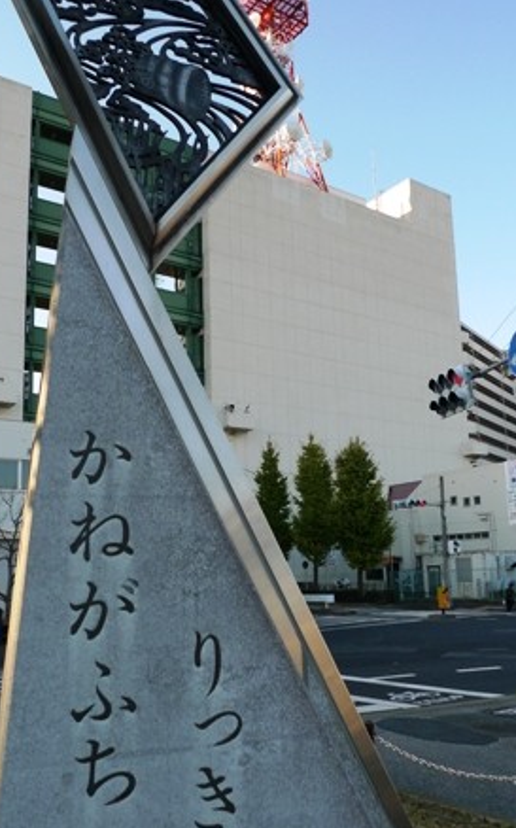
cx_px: 259
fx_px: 699
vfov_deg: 61.0
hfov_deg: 40.5
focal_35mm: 31
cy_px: 470
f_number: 2.8
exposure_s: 1/400
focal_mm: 5.1
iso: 80
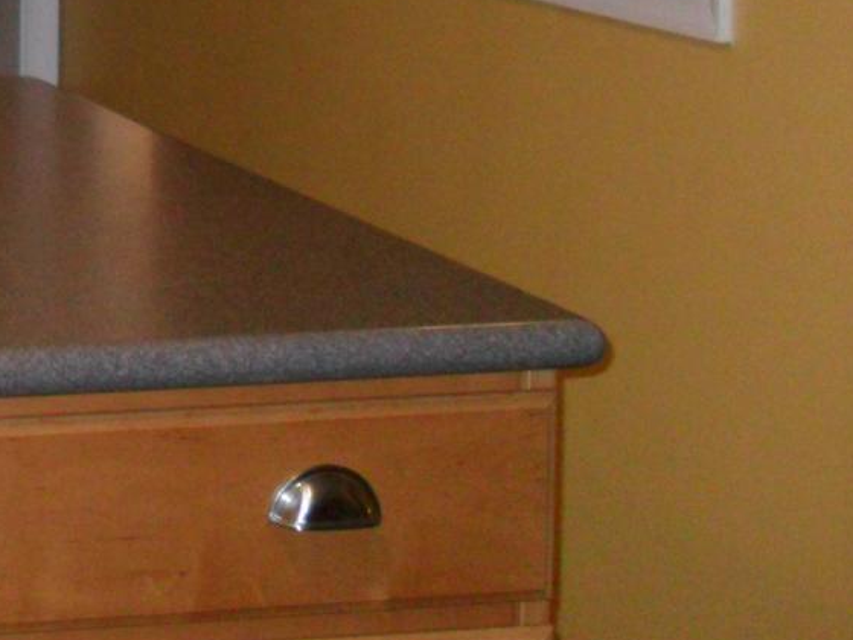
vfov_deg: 11.1
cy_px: -337
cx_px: -640
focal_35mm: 128
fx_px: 3154
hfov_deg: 13.9
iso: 240
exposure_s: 1/45
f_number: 3
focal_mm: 6.3
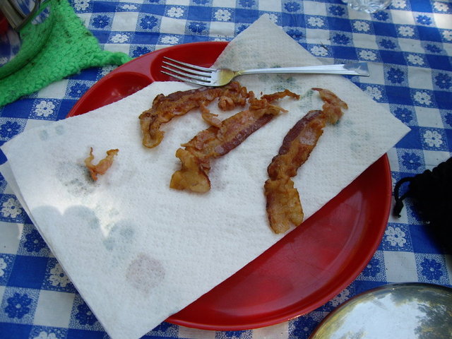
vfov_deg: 37.7
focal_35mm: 38
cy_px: 170
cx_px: 226
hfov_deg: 49.0
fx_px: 496
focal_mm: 6.2
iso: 100
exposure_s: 1/160
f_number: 2.7
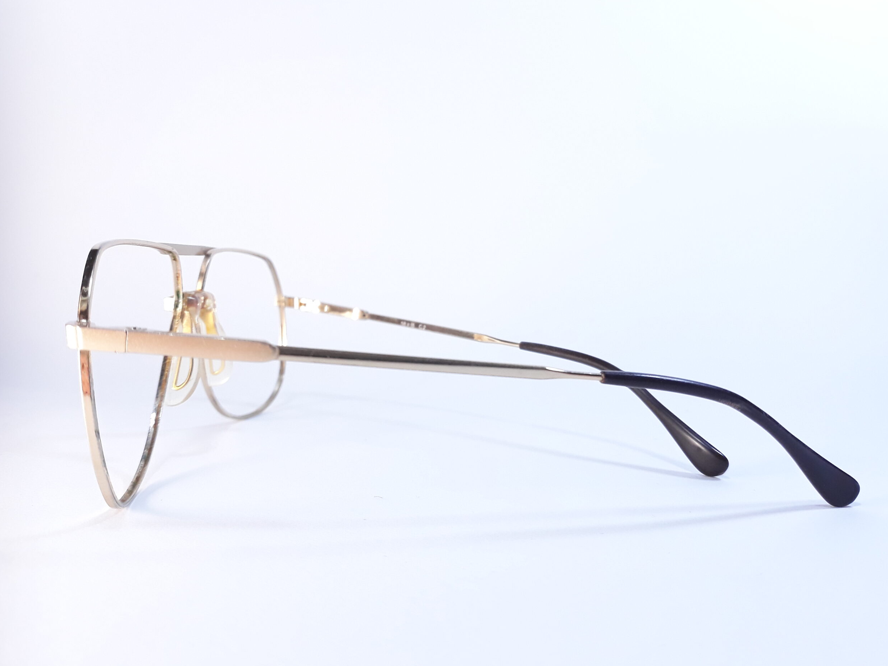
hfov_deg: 63.4
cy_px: 324
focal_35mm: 28
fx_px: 718
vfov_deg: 49.7
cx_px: 451
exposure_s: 1/359
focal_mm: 3.71
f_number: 1.7
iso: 200
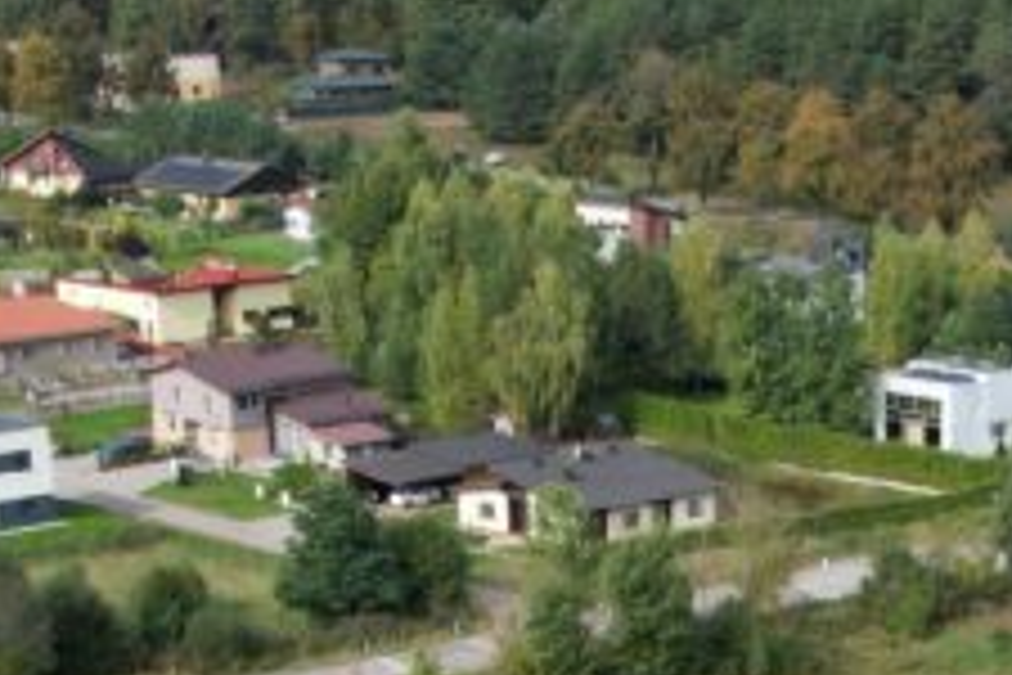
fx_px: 2811
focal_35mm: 100
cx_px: 958
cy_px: 1303
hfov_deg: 19.9
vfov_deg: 12.3
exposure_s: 1/1600
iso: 130
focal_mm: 8.38
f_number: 2.8
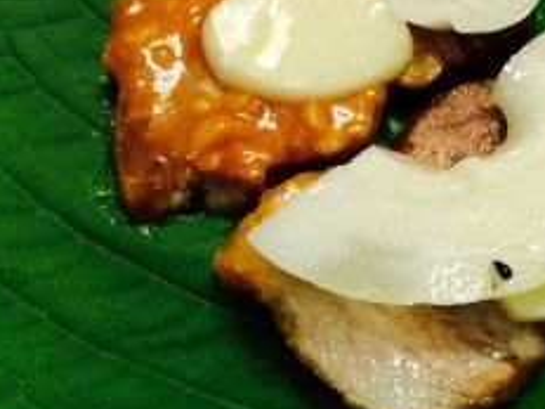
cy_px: 299
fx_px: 1385
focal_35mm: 88
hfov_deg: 22.1
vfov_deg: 16.7
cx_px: 389
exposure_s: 1/17
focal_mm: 4.15
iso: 80
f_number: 2.2
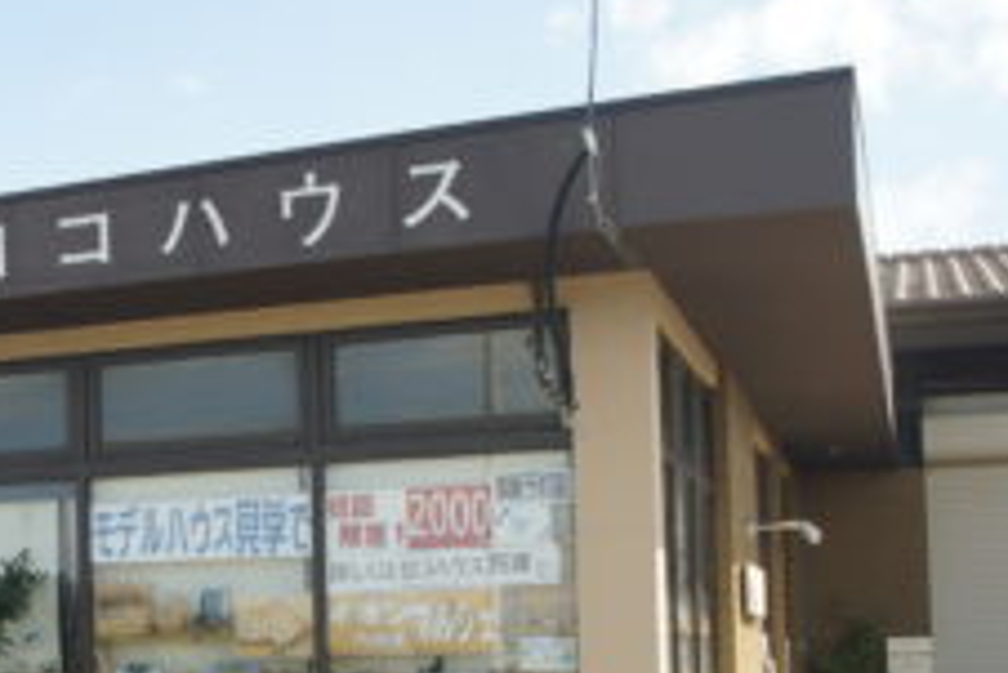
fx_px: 1709
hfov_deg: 31.1
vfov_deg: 22.0
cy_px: 555
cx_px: 71
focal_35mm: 61
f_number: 8
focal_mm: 20
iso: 200
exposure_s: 1/200
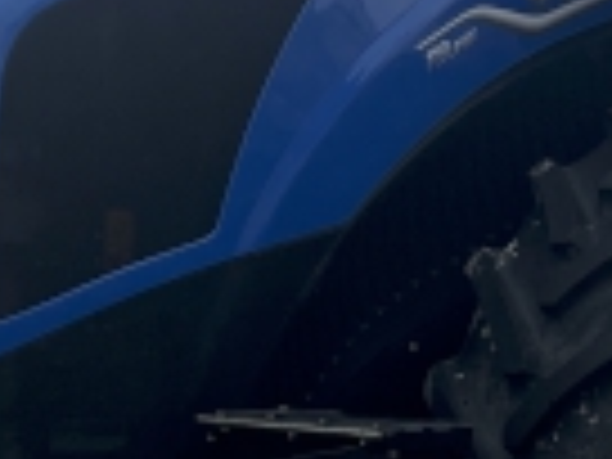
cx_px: 626
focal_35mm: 153
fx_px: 2705
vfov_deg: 9.7
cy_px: 72
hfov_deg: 12.7
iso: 32
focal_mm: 4.2
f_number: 1.6
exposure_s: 1/1667
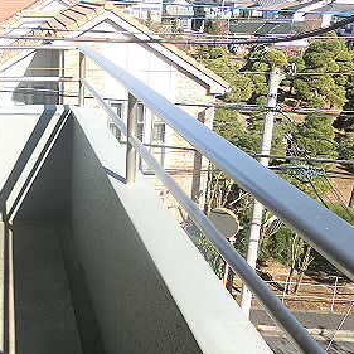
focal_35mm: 50
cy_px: 217
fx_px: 578
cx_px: 52
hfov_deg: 32.7
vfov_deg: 33.9
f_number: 3.5
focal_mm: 4.5
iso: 80
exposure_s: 1/400
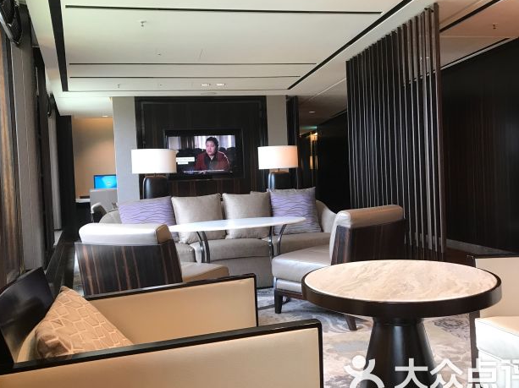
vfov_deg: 44.1
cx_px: 260
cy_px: 197
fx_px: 479
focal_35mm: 32
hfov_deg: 56.8
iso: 40
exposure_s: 1/28
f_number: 1.8
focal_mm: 3.99
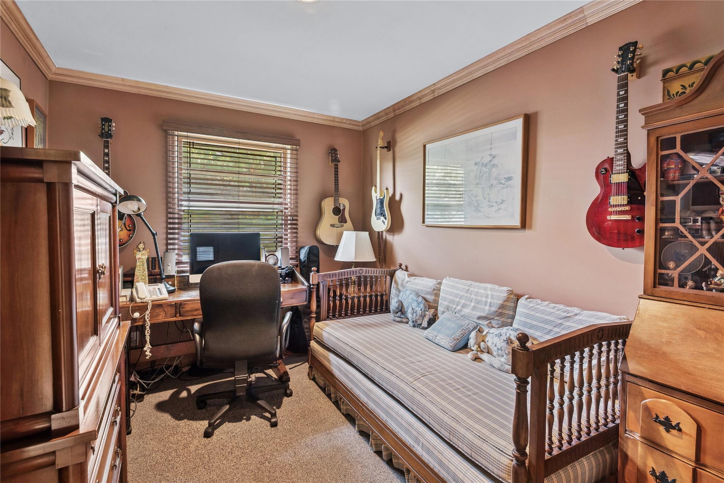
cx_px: 362
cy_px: 242
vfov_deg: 73.8
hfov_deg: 96.7
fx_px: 322
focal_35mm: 16
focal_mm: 16
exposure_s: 1/8
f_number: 9
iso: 200
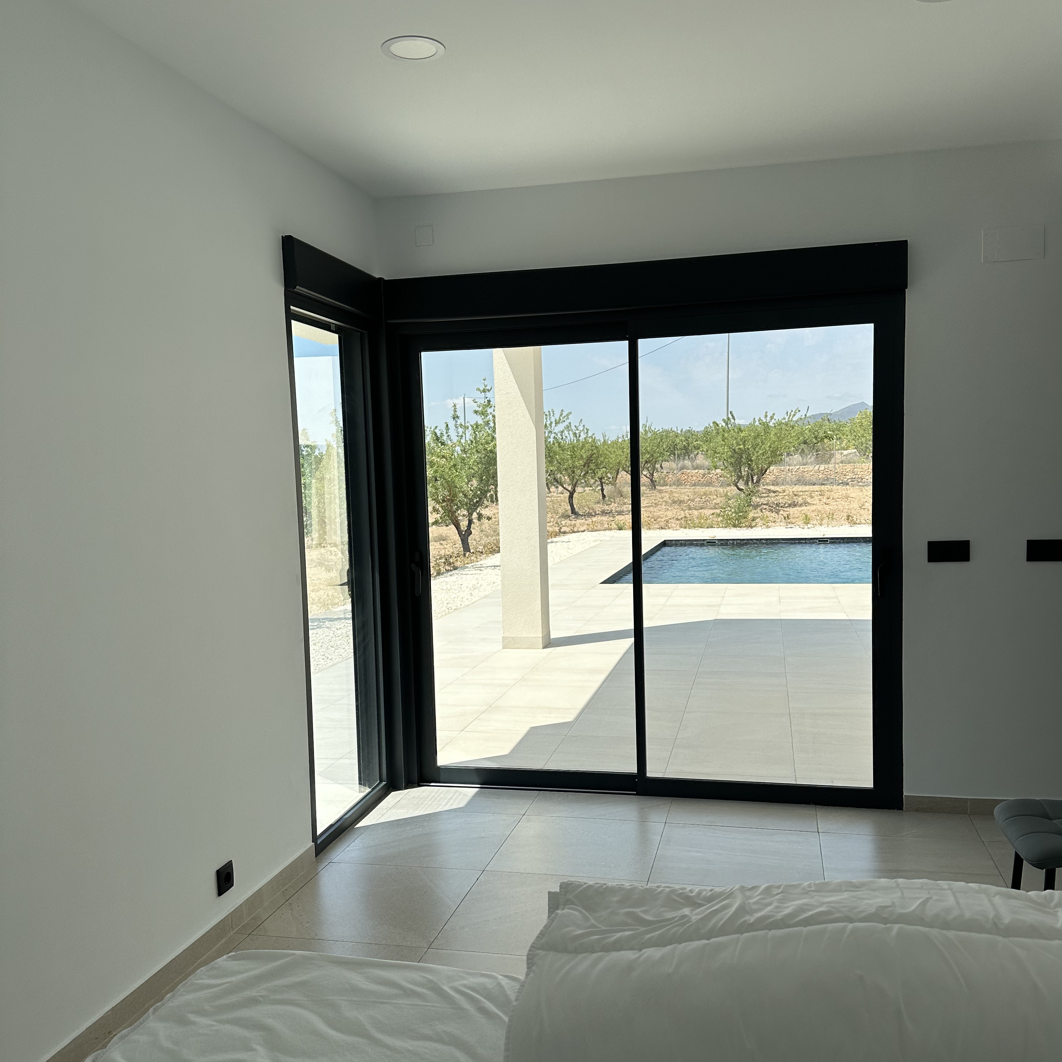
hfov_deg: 55.6
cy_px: 570
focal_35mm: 29
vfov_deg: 55.6
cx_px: 544
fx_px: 1007
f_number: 1.78
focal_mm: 6.86
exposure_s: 1/2882
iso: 80
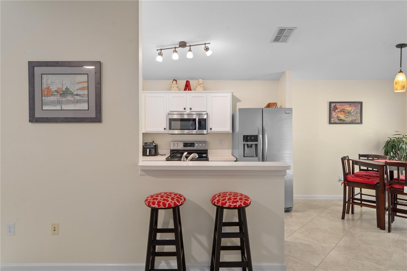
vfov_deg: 61.9
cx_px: 204
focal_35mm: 20
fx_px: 226
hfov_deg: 84.0
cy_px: 136
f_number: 9
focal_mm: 20
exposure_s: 1/1.25
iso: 320
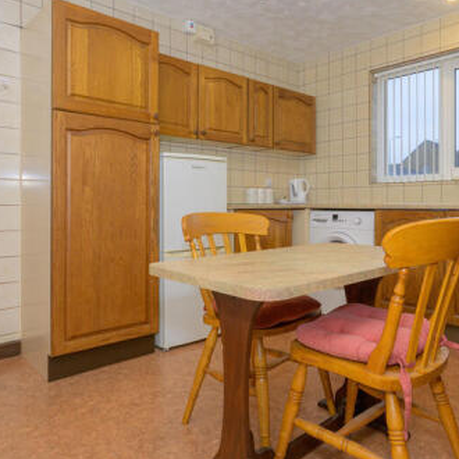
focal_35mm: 27
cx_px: 259
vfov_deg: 58.9
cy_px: 200
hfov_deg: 58.9
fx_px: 405
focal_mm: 16
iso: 320
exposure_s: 1/60
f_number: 7.1
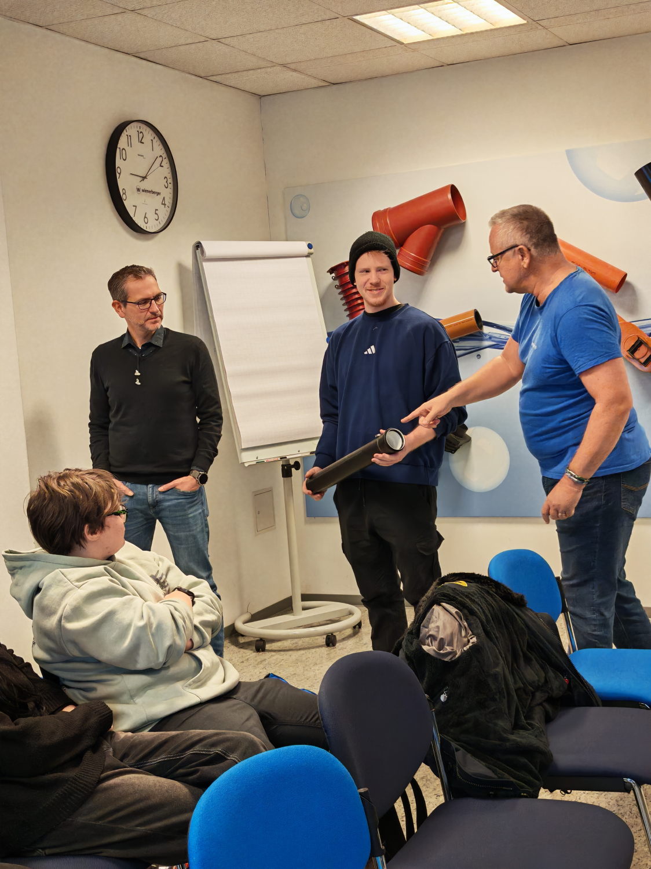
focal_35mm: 48
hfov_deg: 30.3
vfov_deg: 39.7
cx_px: 326
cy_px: 434
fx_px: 1204
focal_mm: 6.83
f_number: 2
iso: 250
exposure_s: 1/100
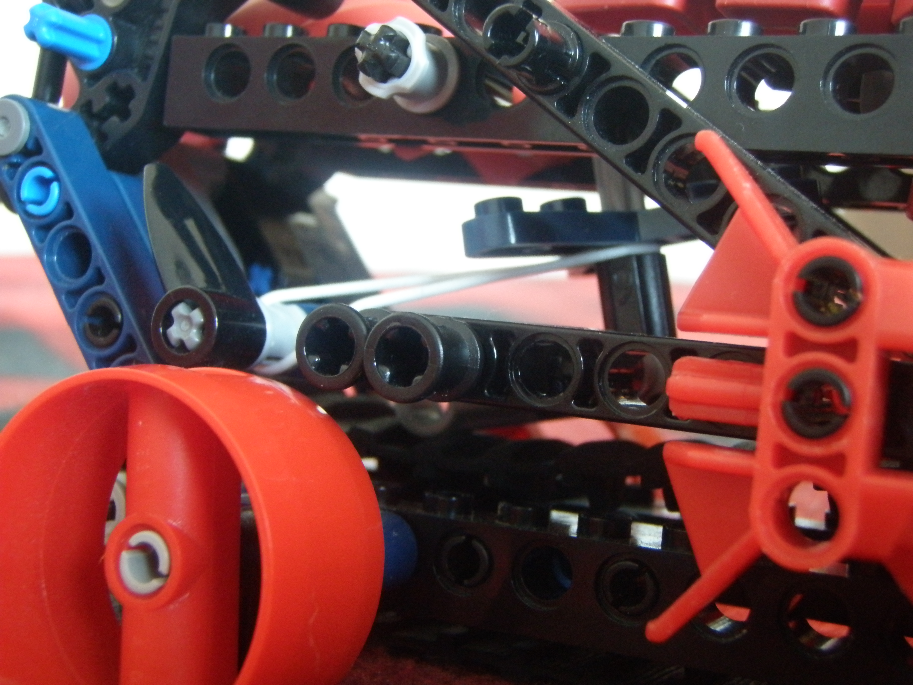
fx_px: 1345
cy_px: 342
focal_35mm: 51
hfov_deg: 37.5
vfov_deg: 28.6
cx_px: 456
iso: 400
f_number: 4
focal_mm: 9.1
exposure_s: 1/6
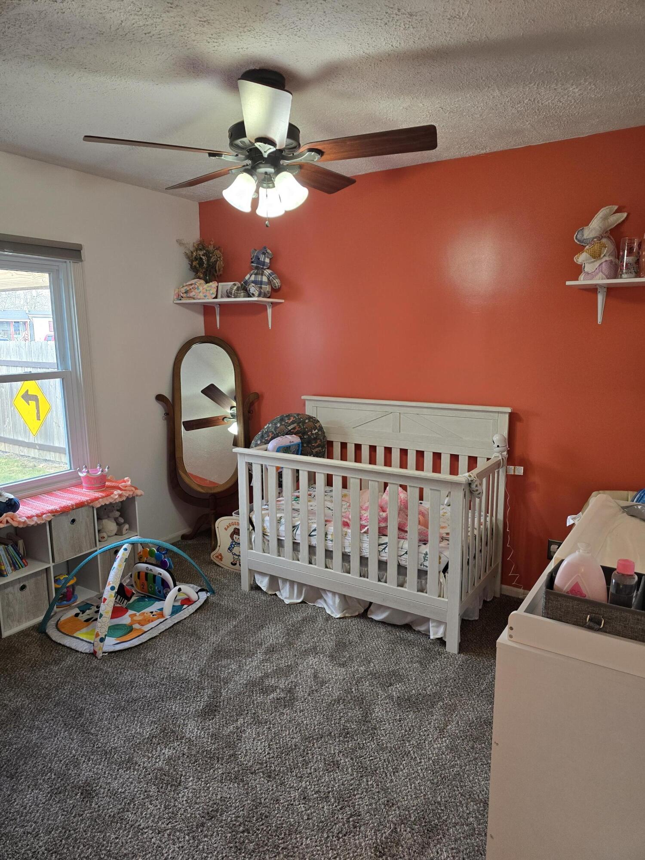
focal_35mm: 23
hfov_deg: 58.9
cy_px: 430
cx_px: 322
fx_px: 571
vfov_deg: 73.9
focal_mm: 6.3
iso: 160
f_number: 1.7
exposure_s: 1/120
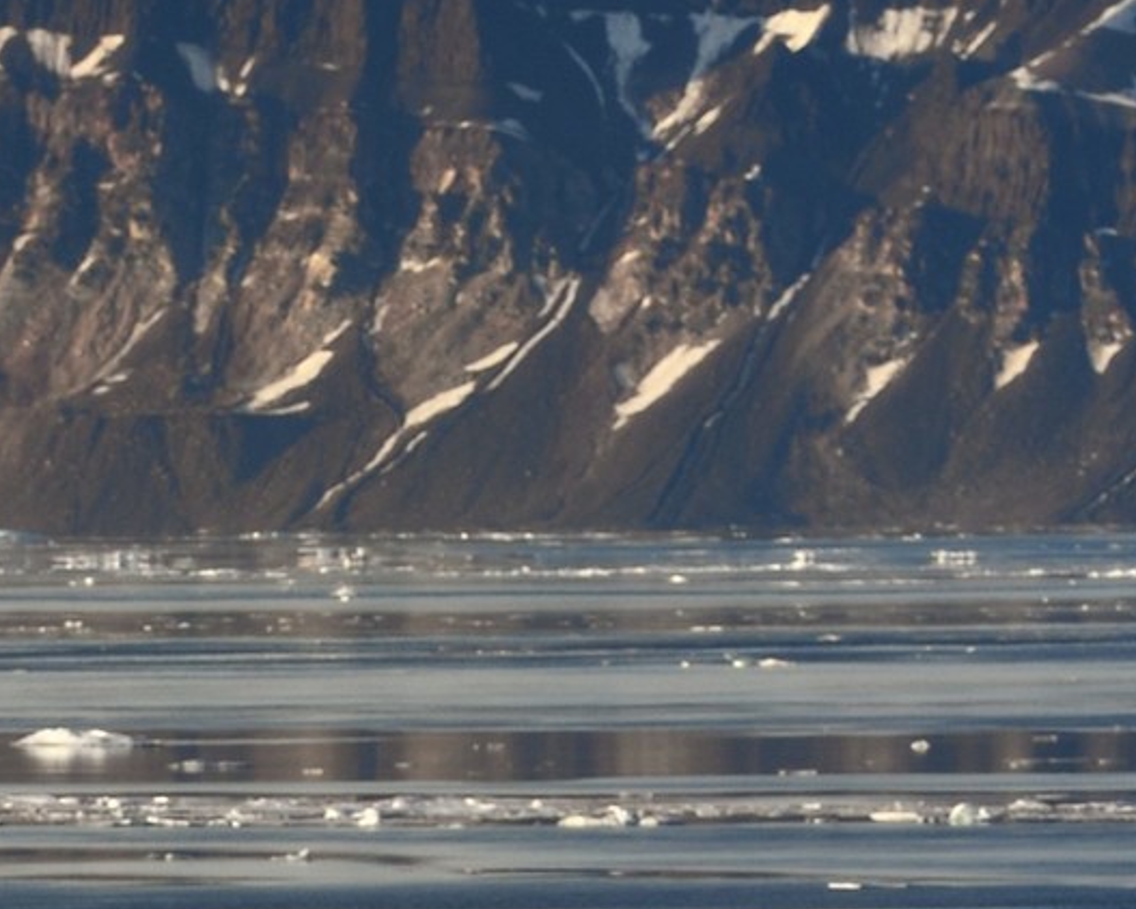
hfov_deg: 2.3
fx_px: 28723
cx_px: 151
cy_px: 2201
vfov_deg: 1.8
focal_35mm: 854
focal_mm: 200
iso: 200
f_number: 7.1
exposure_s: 1/500
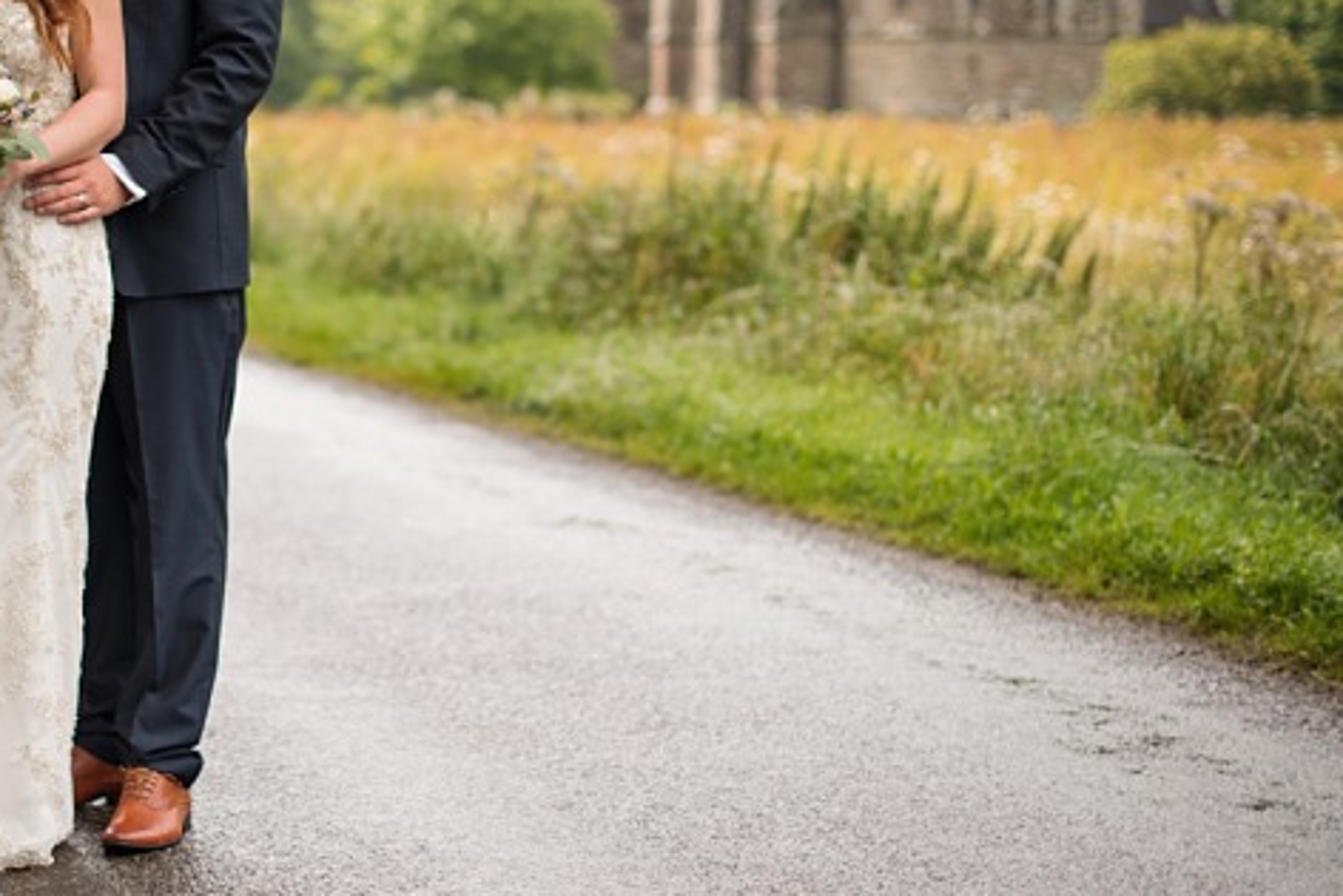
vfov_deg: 13.9
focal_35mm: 98
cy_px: 282
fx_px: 3657
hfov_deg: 20.6
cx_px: 279
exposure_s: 1/2000
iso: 100
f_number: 2
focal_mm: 50
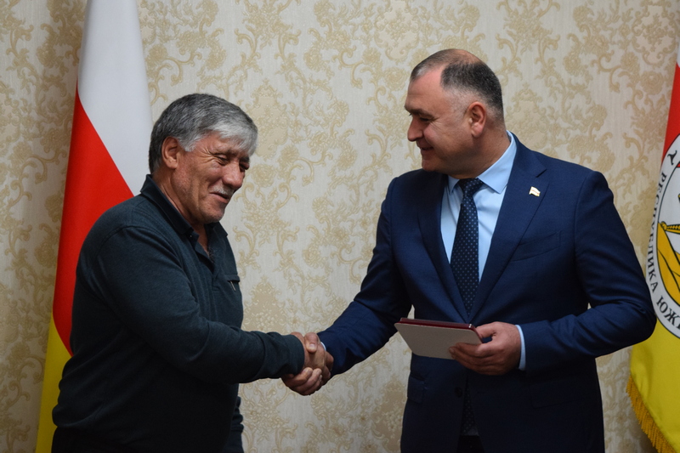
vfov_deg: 18.2
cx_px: 340
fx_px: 1416
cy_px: 226
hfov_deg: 27.0
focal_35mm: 75
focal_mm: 50
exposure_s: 1/60
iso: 1600
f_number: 5.6
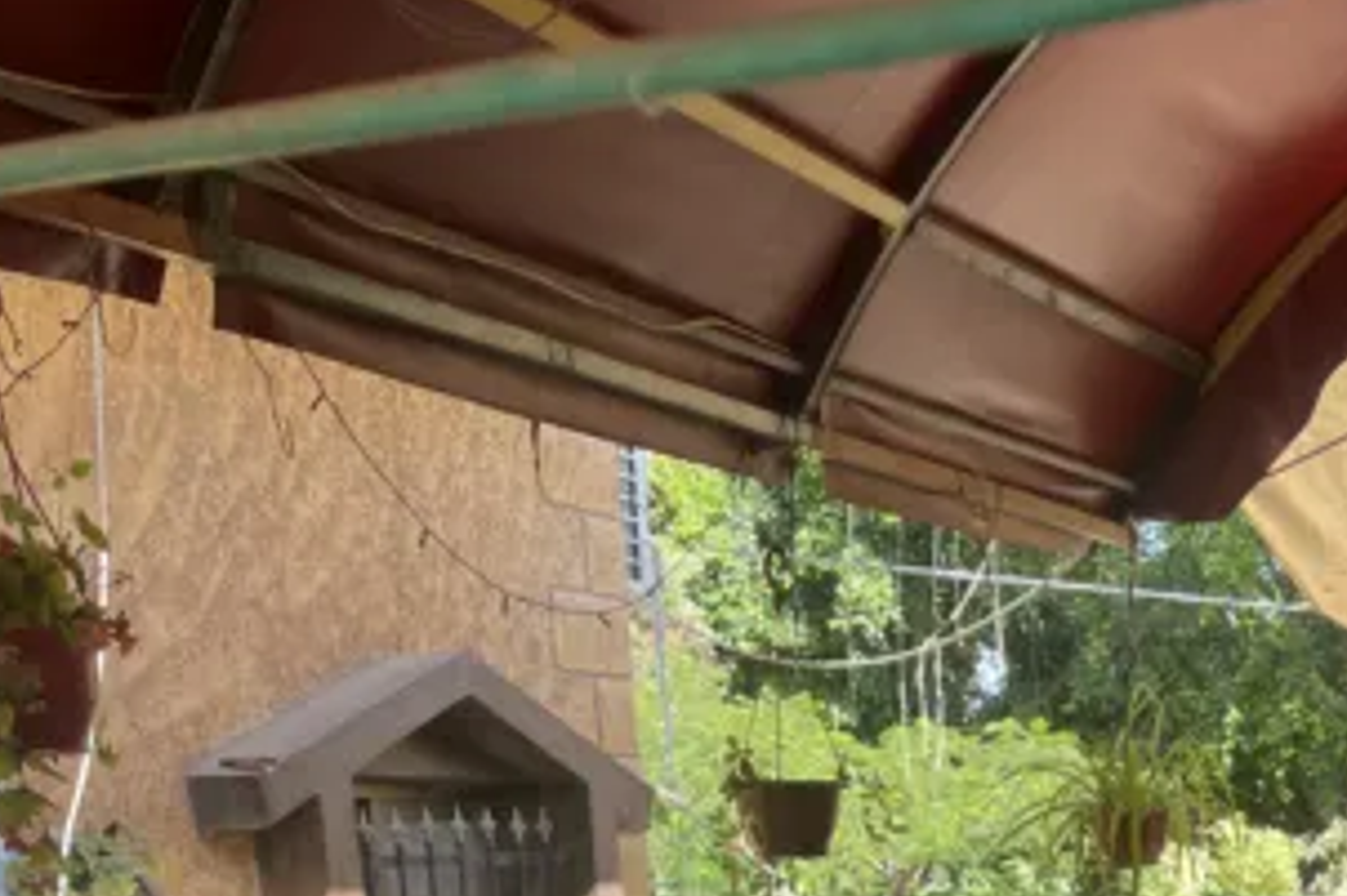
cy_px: 1449
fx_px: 2318
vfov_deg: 18.6
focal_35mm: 62
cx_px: 1102
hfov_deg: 31.5
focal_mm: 5.1
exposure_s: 1/305
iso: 32
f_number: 1.6
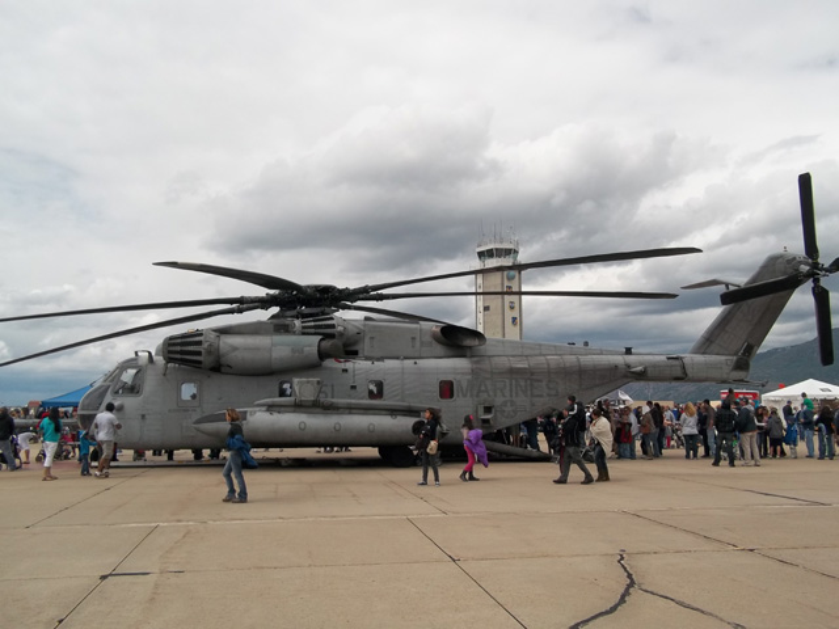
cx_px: 420
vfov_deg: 44.2
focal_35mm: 32
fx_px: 776
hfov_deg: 56.8
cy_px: 314
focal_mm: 5.7
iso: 80
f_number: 8.8
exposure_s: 1/320
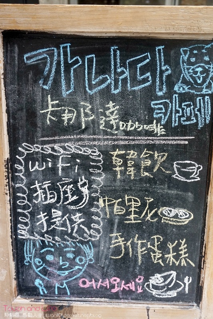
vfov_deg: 53.1
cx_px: 106
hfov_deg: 36.9
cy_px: 160
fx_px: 320
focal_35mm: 36
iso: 640
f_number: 4.5
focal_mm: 24
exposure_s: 1/160
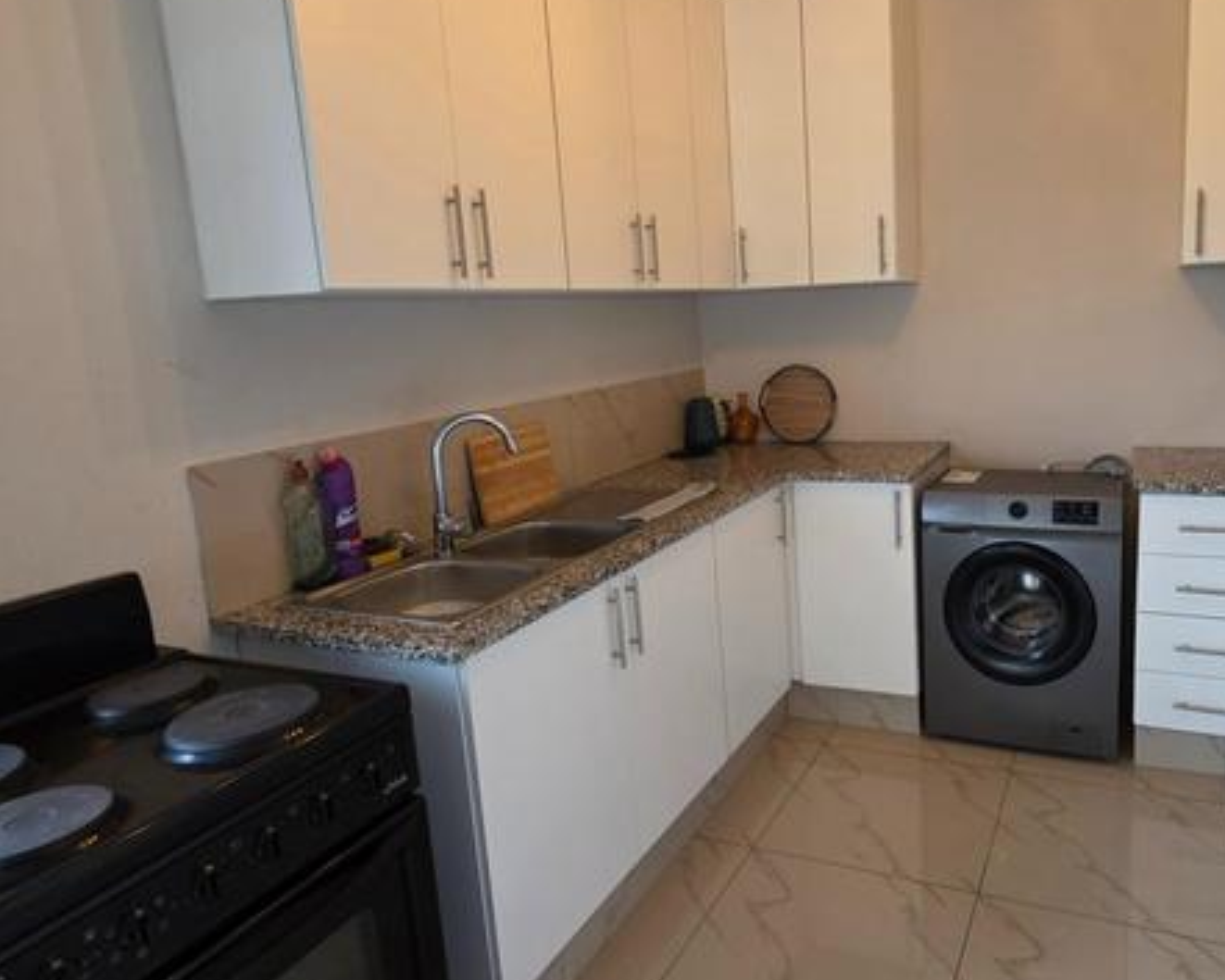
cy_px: 480
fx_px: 834
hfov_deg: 70.9
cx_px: 794
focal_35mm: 23
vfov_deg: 60.9
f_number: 1.9
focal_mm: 2.2
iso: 250
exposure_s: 1/100
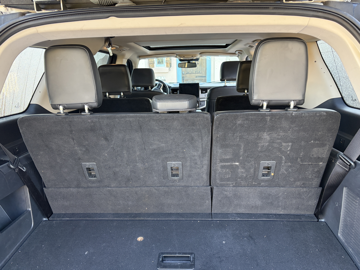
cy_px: 135
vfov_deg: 53.1
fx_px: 270
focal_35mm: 26
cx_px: 180
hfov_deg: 67.3
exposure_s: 1/60
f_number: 1.6
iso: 125
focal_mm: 5.96
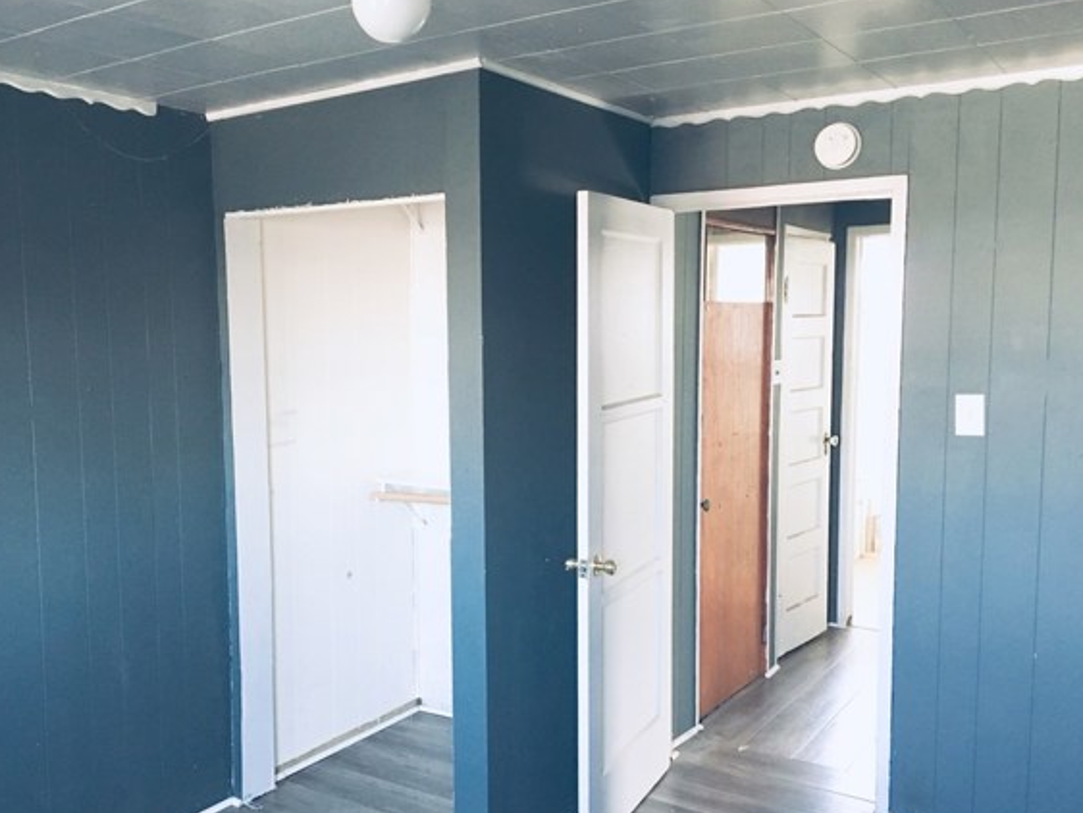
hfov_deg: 55.2
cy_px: 437
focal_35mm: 33
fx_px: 1033
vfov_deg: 42.9
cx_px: 484
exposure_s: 1/30
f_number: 2.2
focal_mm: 4.15
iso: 125
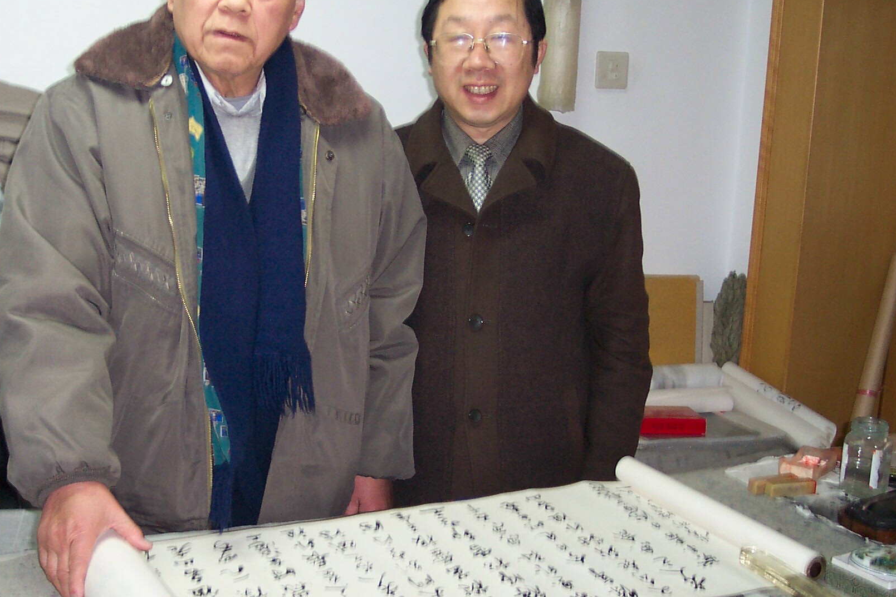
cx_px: 407
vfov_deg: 26.5
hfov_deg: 38.8
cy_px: 294
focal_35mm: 51
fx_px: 1269
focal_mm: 8
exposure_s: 1/30
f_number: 2.8
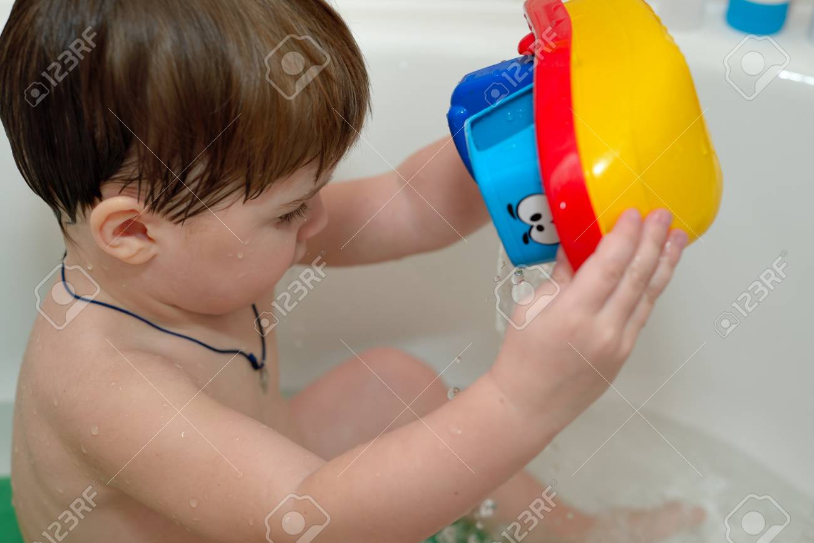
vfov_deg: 27.0
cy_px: 272
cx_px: 407
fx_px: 1131
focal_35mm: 50
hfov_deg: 39.6
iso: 100
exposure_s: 1/125
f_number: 4
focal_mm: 50
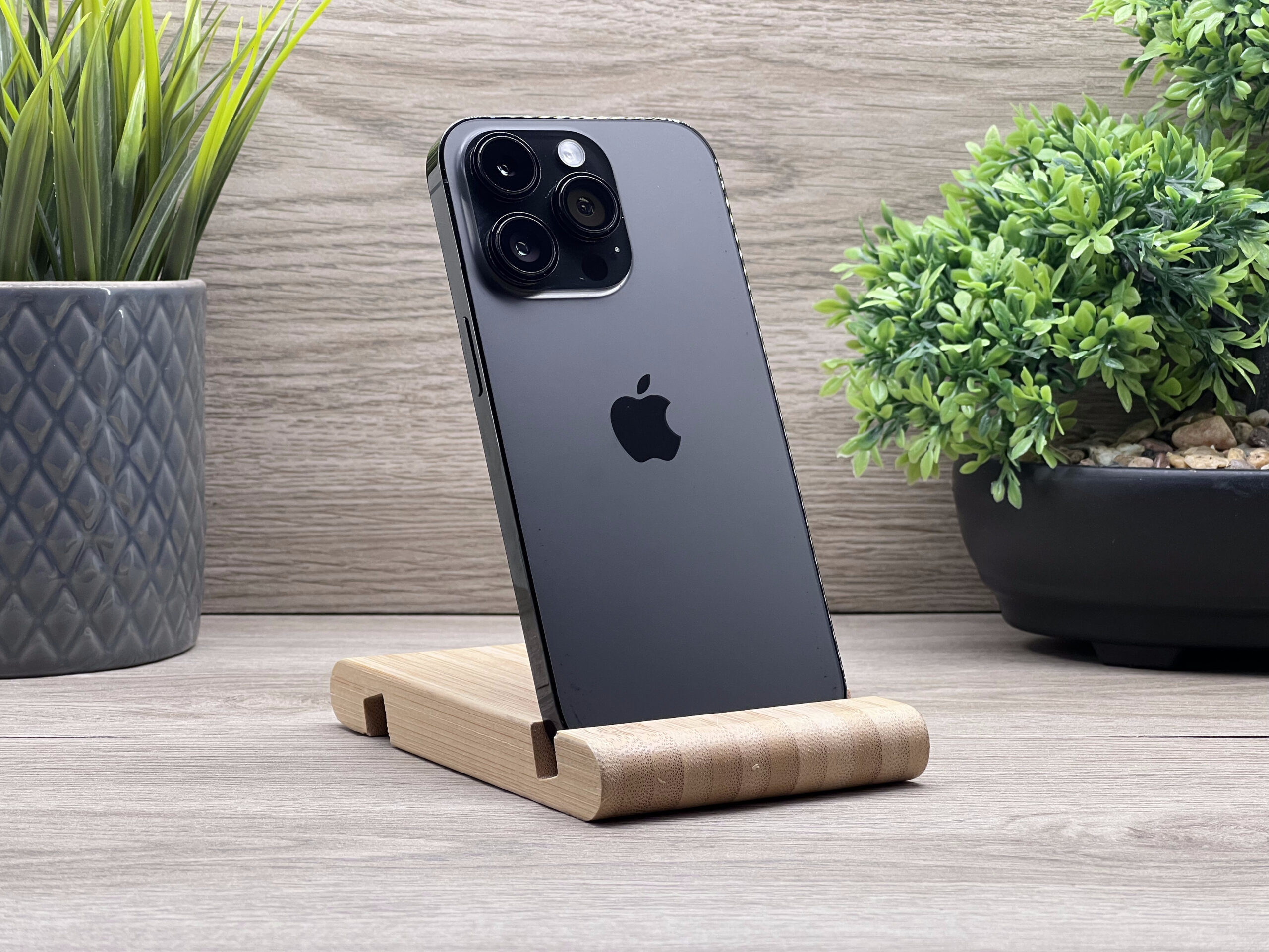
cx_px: 634
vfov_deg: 19.1
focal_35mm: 77
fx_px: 2823
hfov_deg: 25.3
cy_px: 476
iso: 100
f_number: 2.8
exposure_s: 1/100
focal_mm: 9
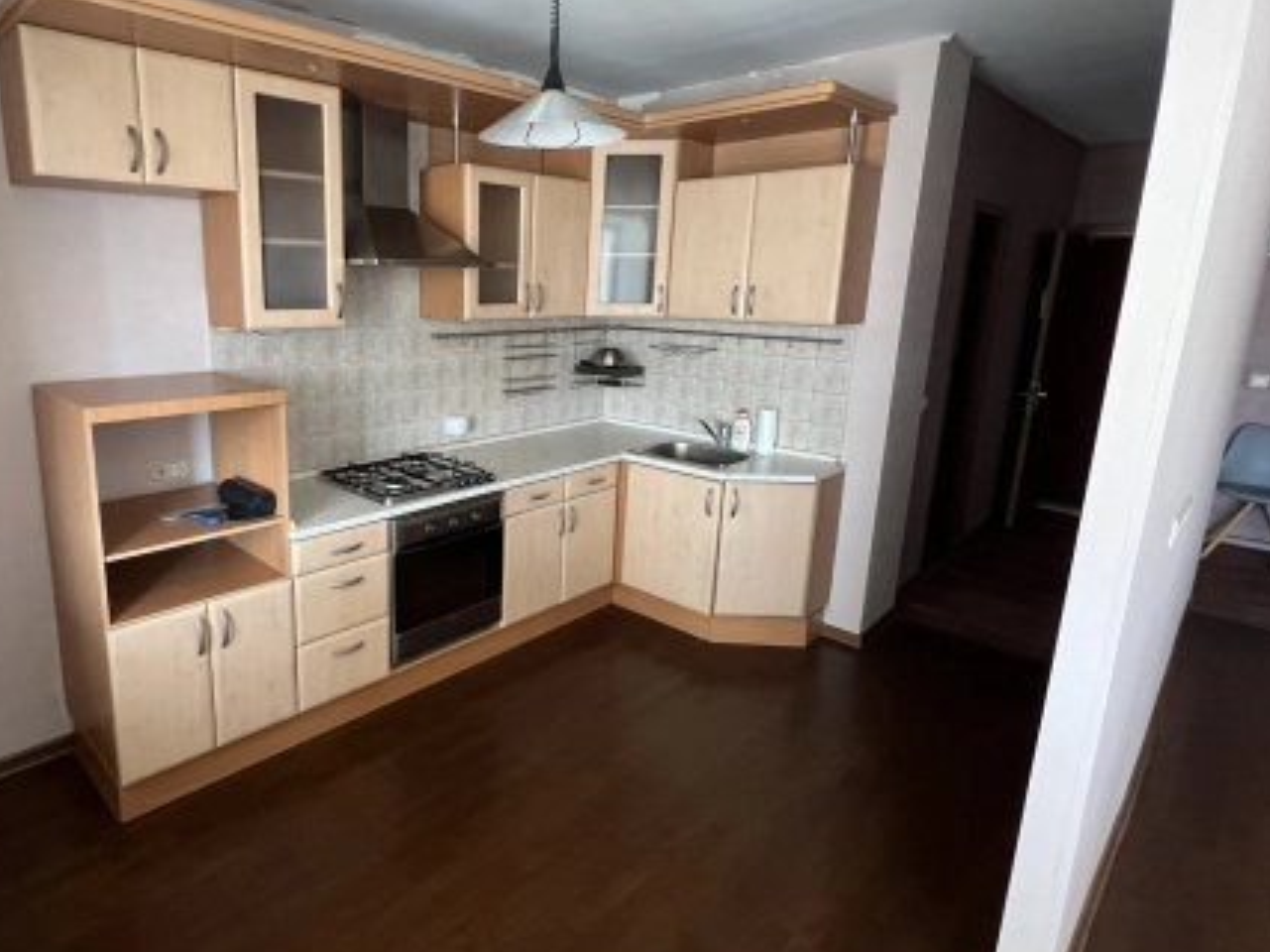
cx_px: 455
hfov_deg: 82.6
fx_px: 697
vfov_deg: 68.6
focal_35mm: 19
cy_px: 443
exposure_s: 1/60
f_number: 1.8
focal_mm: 1.57
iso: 320
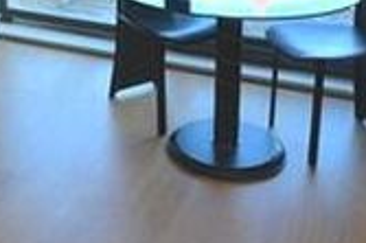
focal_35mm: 63
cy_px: -77
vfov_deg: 19.7
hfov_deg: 30.8
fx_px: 640
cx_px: 50
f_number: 5
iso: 400
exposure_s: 1/100
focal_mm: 10
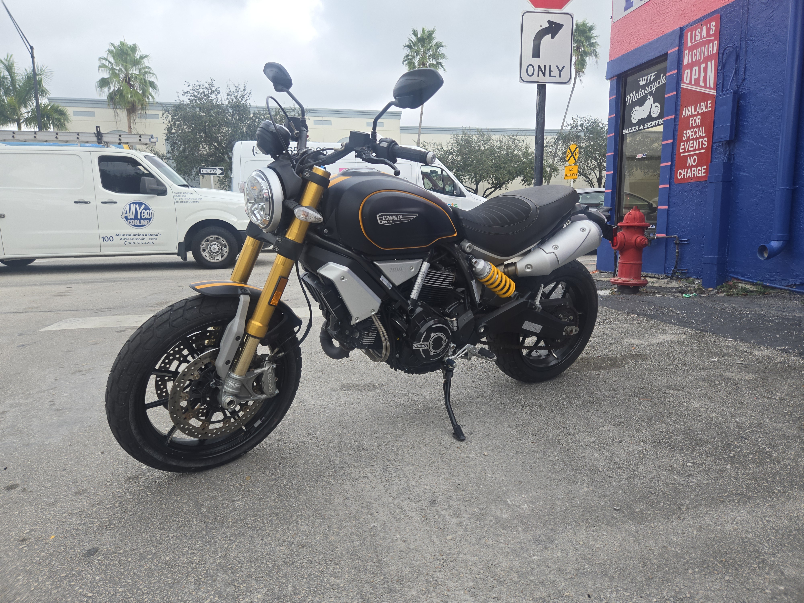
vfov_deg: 58.9
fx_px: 534
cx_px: 402
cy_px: 302
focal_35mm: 23
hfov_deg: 73.9
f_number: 1.8
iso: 25
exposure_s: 1/582
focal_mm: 5.4
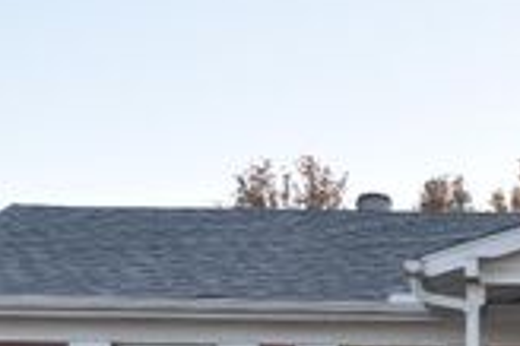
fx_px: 1782
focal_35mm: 124
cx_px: 583
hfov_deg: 16.1
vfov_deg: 10.7
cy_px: 506
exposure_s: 1/125
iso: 125
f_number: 5.6
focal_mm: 27
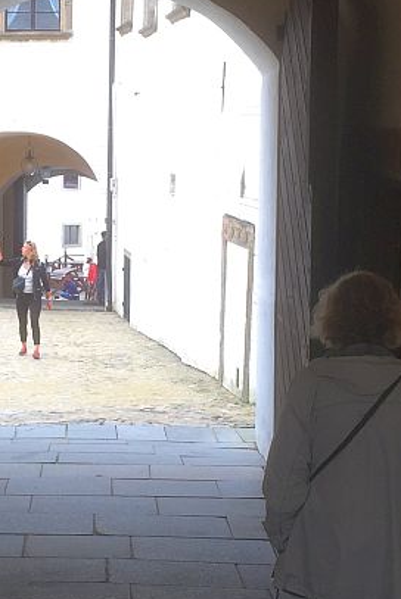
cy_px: 249
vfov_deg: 25.6
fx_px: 1318
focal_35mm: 79
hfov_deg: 17.1
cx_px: 46
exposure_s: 1/50
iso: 32
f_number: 2.2
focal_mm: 4.15
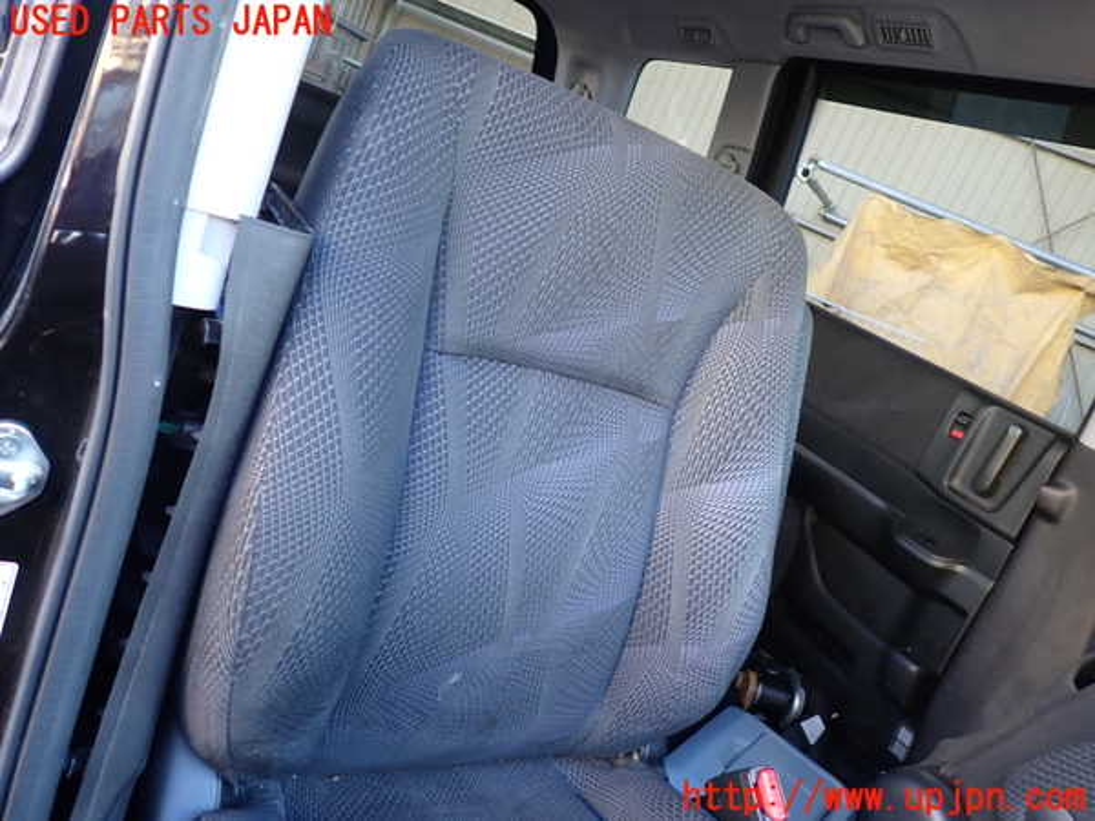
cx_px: 548
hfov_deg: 69.4
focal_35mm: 25
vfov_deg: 54.9
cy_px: 410
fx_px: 791
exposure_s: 1/40
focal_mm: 4.5
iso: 200
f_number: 2
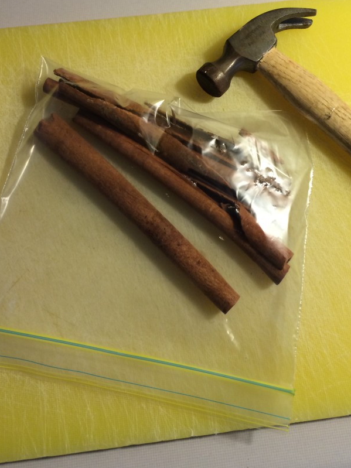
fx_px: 487
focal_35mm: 36
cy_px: 181
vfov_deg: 50.9
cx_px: 196
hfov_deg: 39.6
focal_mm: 4.15
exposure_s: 1/30
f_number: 2.2
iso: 50
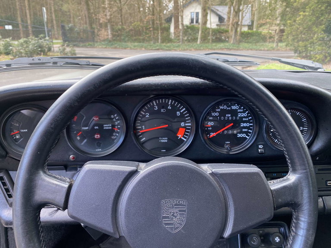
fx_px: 249
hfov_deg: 67.3
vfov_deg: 53.1
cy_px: 124
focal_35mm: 26
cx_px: 166
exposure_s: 1/121
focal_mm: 4.25
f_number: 1.8
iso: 80
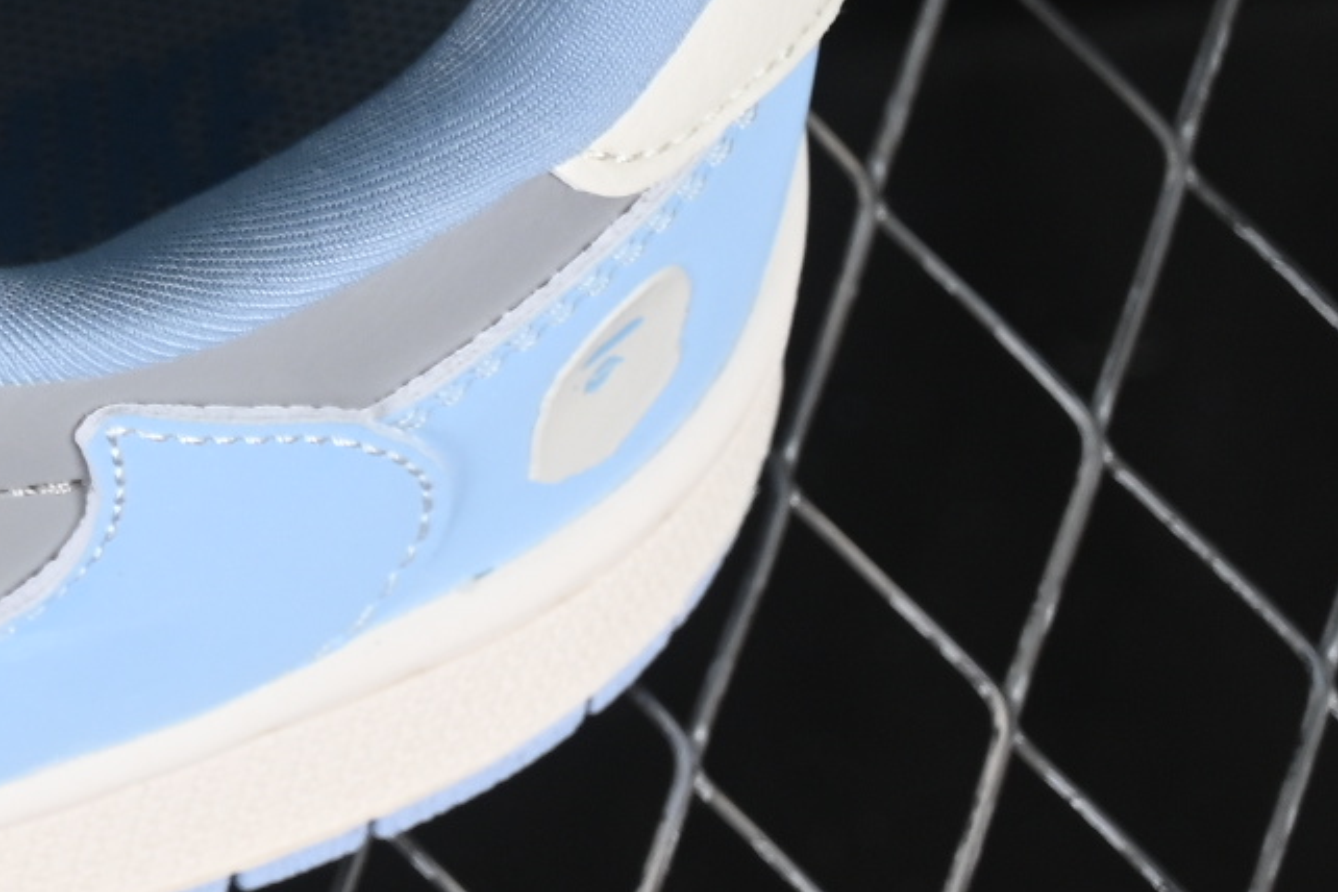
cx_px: -1342
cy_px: -221
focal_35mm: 325
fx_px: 12078
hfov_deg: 6.2
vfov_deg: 4.2
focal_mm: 50
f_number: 7.1
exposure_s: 1/80
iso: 160
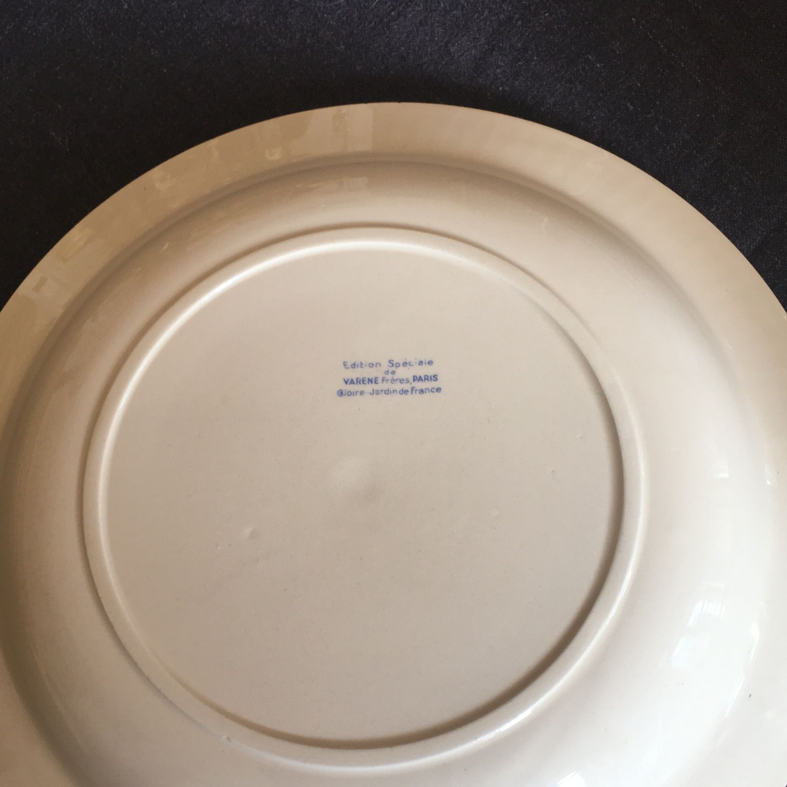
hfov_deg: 38.3
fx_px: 1132
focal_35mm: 44
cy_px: 504
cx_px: 389
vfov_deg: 38.0
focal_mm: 4.15
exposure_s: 1/50
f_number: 2.2
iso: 32
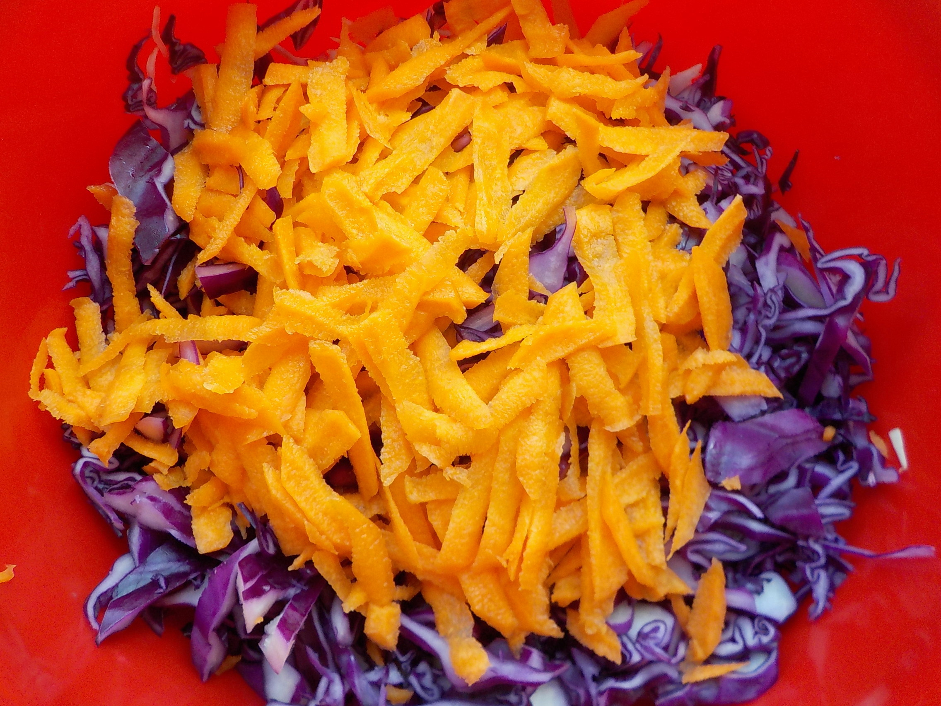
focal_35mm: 30
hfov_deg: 60.0
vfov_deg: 46.8
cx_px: 470
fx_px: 816
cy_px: 353
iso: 125
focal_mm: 4.1
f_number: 3.3
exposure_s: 1/160
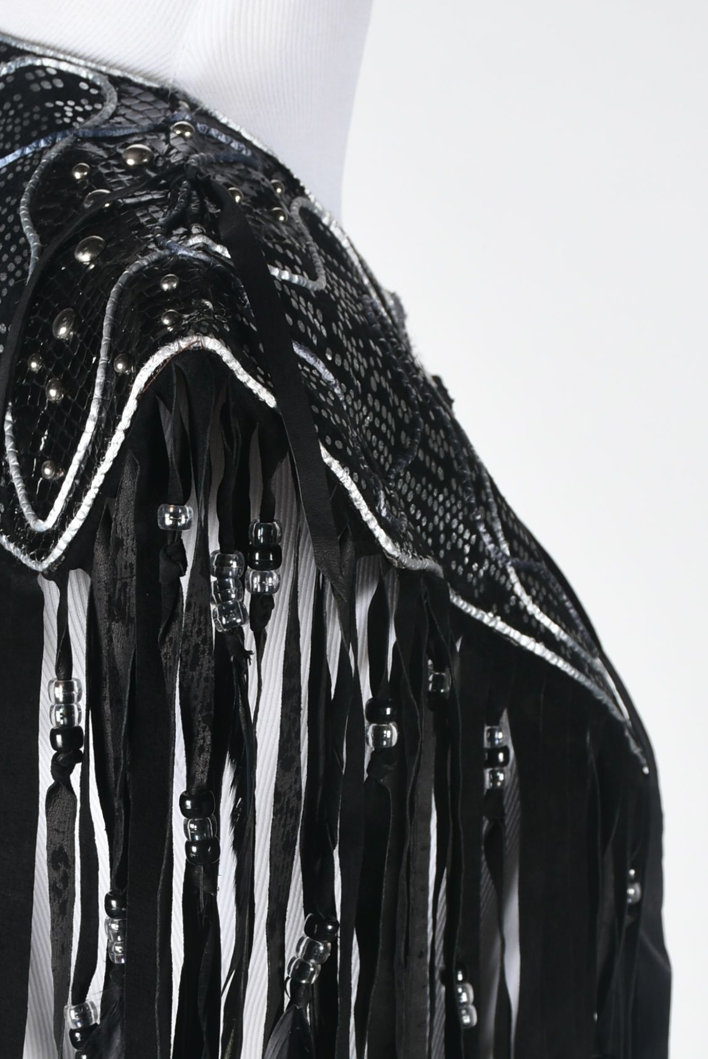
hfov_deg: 12.3
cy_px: 882
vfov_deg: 18.2
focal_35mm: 111
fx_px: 3268
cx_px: 177
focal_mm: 42
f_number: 9
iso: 200
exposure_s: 1/125
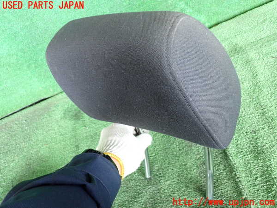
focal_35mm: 30
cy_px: 104
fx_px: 240
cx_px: 138
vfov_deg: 46.8
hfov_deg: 60.0
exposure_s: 1/125
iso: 400
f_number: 2.3
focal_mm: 5.4
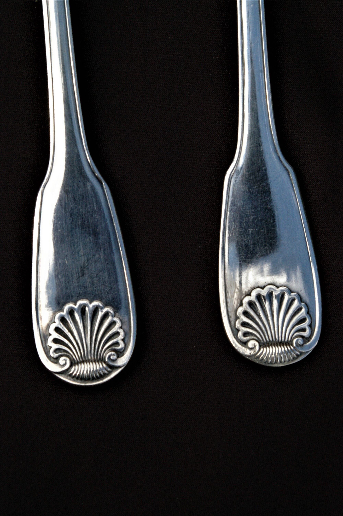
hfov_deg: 34.1
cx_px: 172
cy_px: 258
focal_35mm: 39
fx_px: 558
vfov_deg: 49.6
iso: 1600
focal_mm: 26
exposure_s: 1/750
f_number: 8
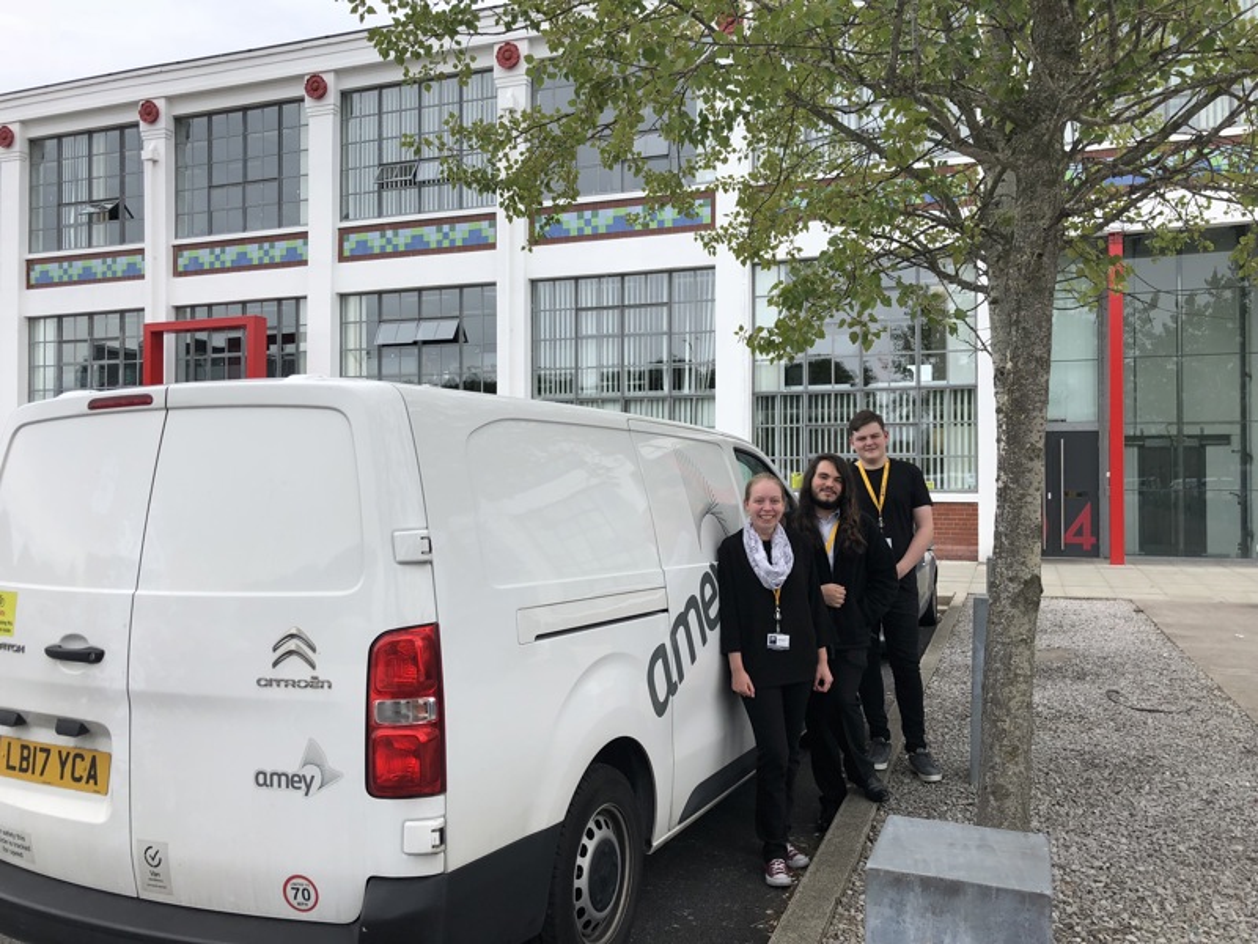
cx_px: 629
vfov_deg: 49.7
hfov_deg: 63.4
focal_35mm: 28
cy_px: 472
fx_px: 1018
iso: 20
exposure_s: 1/564
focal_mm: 3.99
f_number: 1.8
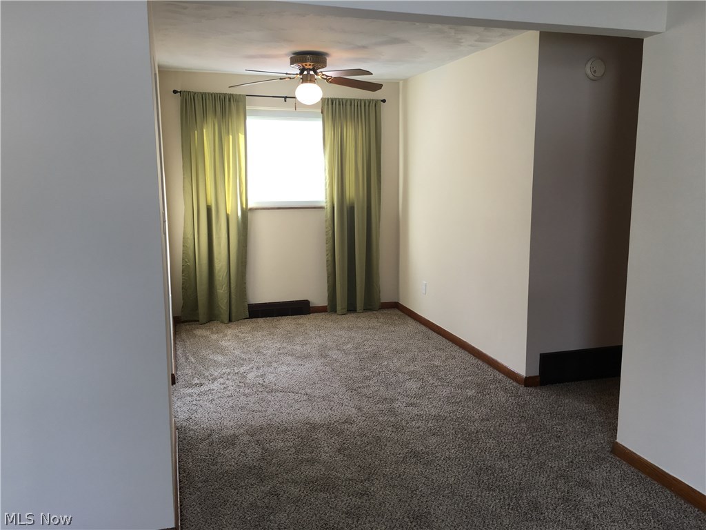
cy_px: 265
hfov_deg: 61.7
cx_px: 353
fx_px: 591
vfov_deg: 48.2
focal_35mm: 29
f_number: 2.2
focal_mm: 4.15
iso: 32
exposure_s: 1/40
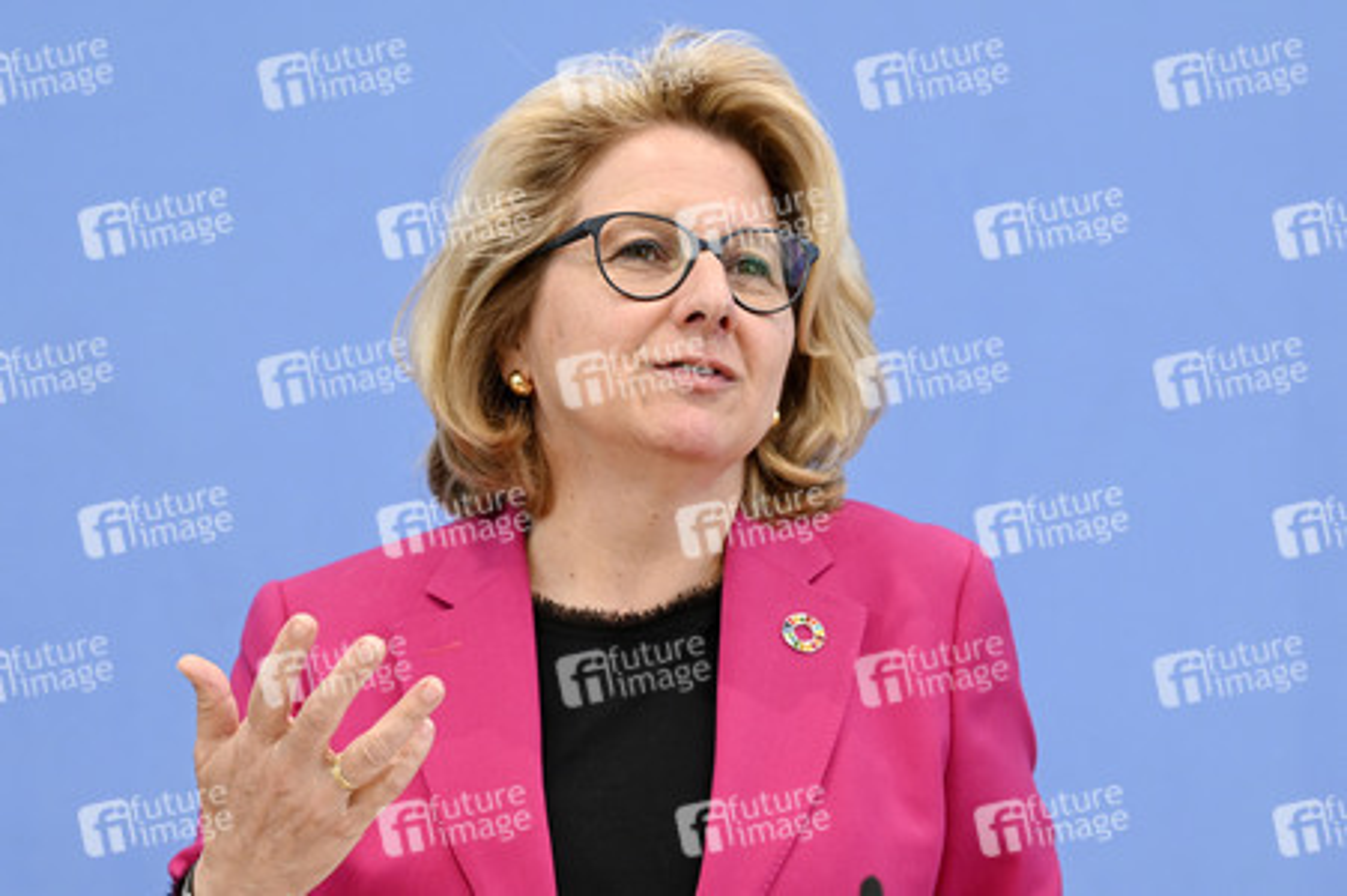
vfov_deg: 11.4
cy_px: 448
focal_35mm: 120
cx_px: 674
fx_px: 4487
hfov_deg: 17.1
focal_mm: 120
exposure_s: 1/400
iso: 2500
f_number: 5.6
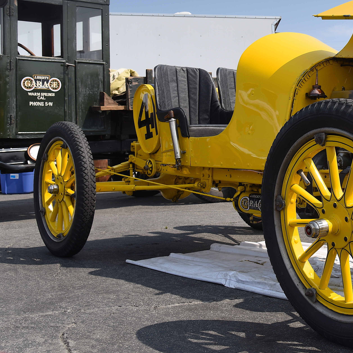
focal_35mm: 57
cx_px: 364
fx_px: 658
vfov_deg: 29.8
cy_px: 111
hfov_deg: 28.0
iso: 100
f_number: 7.1
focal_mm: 28
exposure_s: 1/250
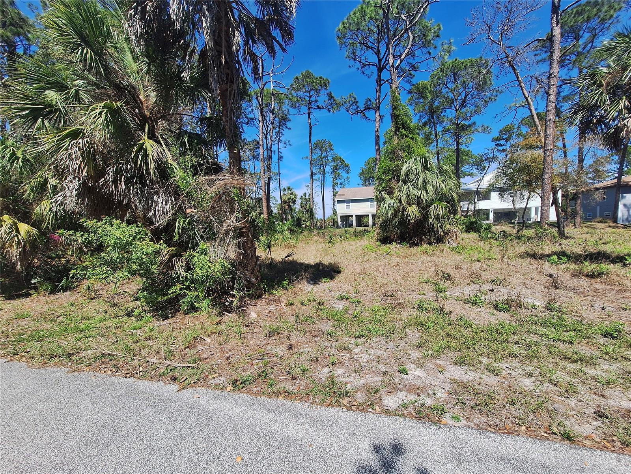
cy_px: 237
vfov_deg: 89.9
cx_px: 316
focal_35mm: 13
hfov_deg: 106.2
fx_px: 237
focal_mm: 1.74
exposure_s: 1/1175
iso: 40
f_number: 2.2
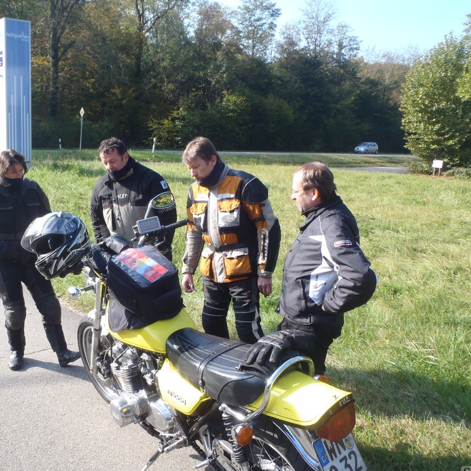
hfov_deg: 47.9
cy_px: 238
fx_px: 523
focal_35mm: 34
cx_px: 169
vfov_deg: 48.4
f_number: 3.9
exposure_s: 1/160
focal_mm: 5
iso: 80
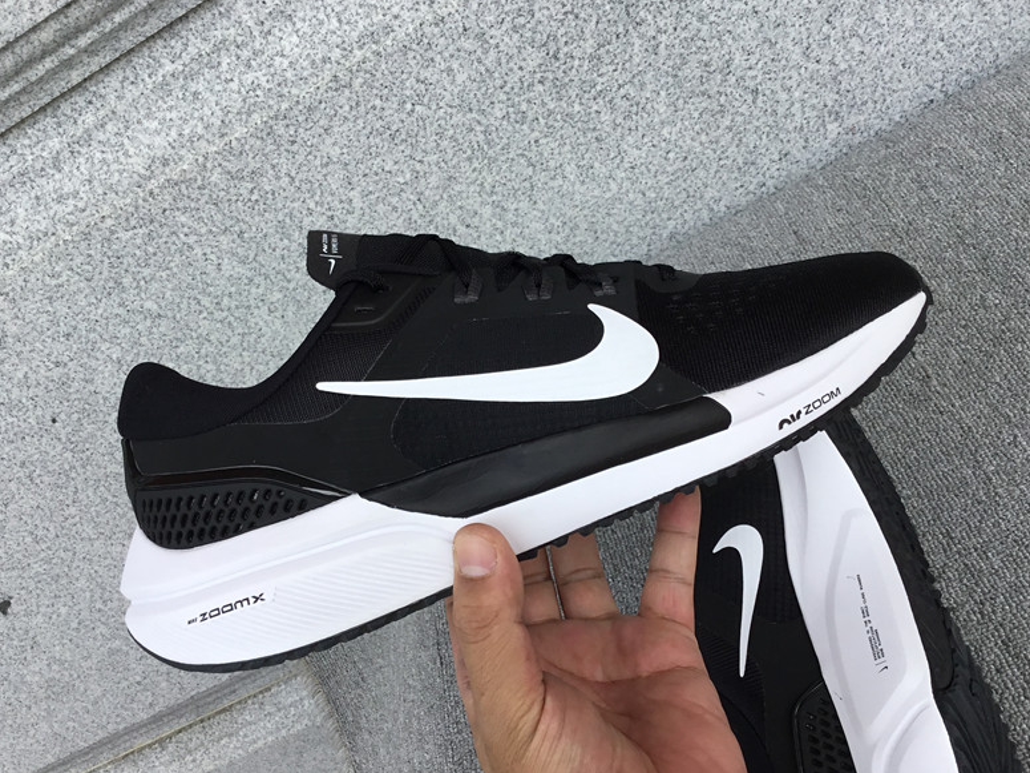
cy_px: 394
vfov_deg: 39.6
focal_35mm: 36
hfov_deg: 51.4
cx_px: 513
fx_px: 1071
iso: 25
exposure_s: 1/570
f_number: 2.4
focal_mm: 3.3
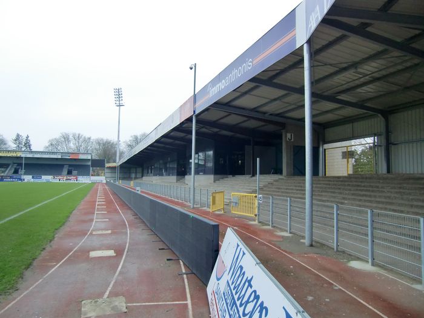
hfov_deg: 71.6
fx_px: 294
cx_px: 212
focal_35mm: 24
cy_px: 159
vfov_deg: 56.8
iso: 125
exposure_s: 1/60
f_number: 3.2
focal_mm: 4.3
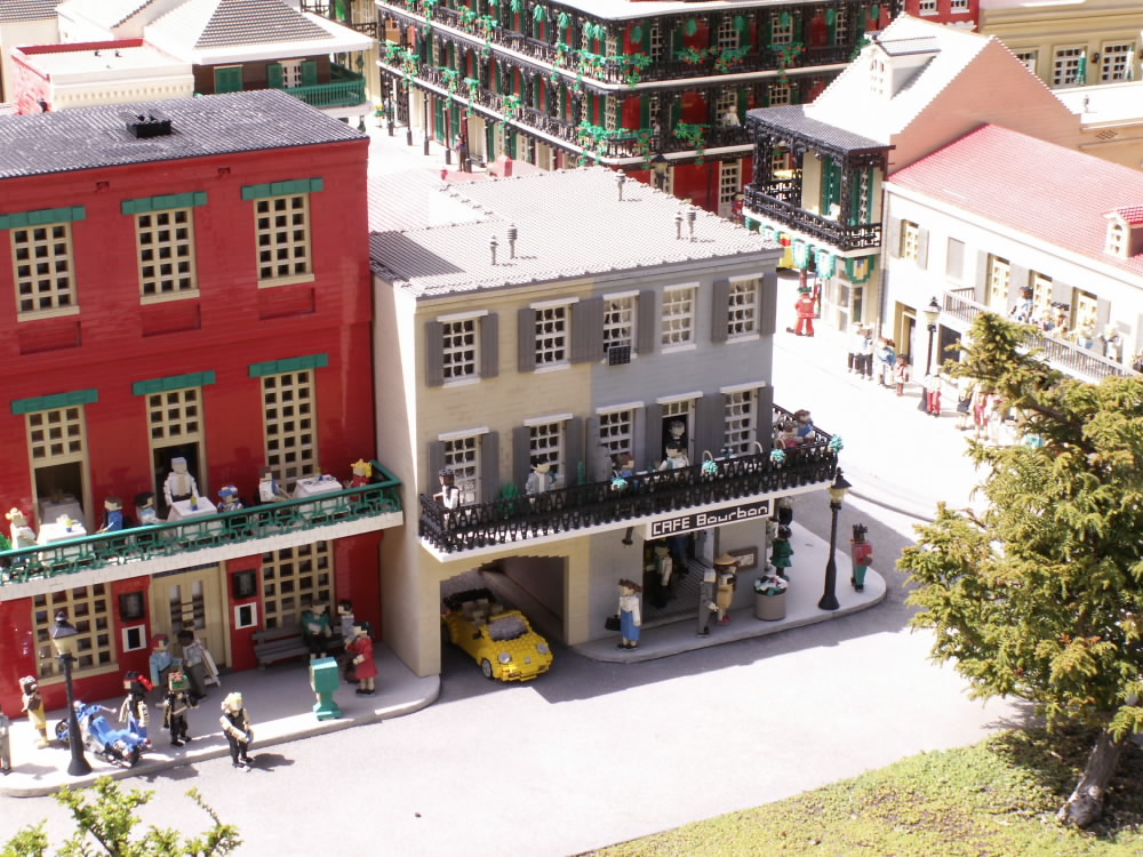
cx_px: 572
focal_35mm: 65
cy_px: 428
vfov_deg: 22.6
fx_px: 2146
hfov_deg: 29.8
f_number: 5.6
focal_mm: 10.8
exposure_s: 1/125
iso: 50
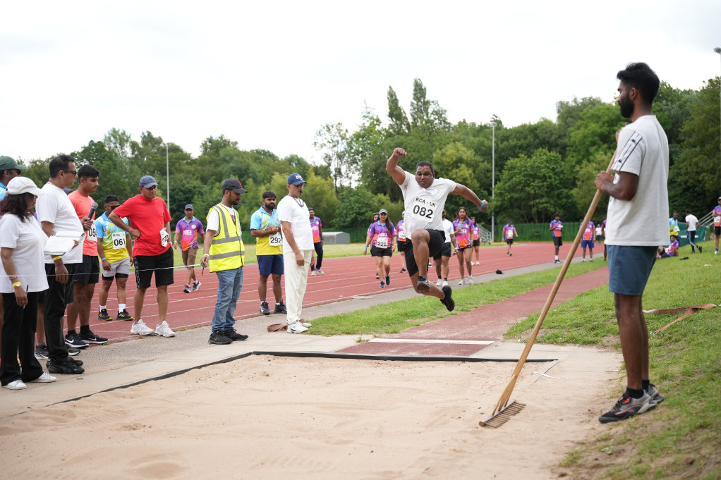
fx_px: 949
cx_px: 360
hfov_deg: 41.6
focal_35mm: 47
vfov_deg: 28.4
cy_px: 240
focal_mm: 47.4
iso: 250
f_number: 2.8
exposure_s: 1/1250
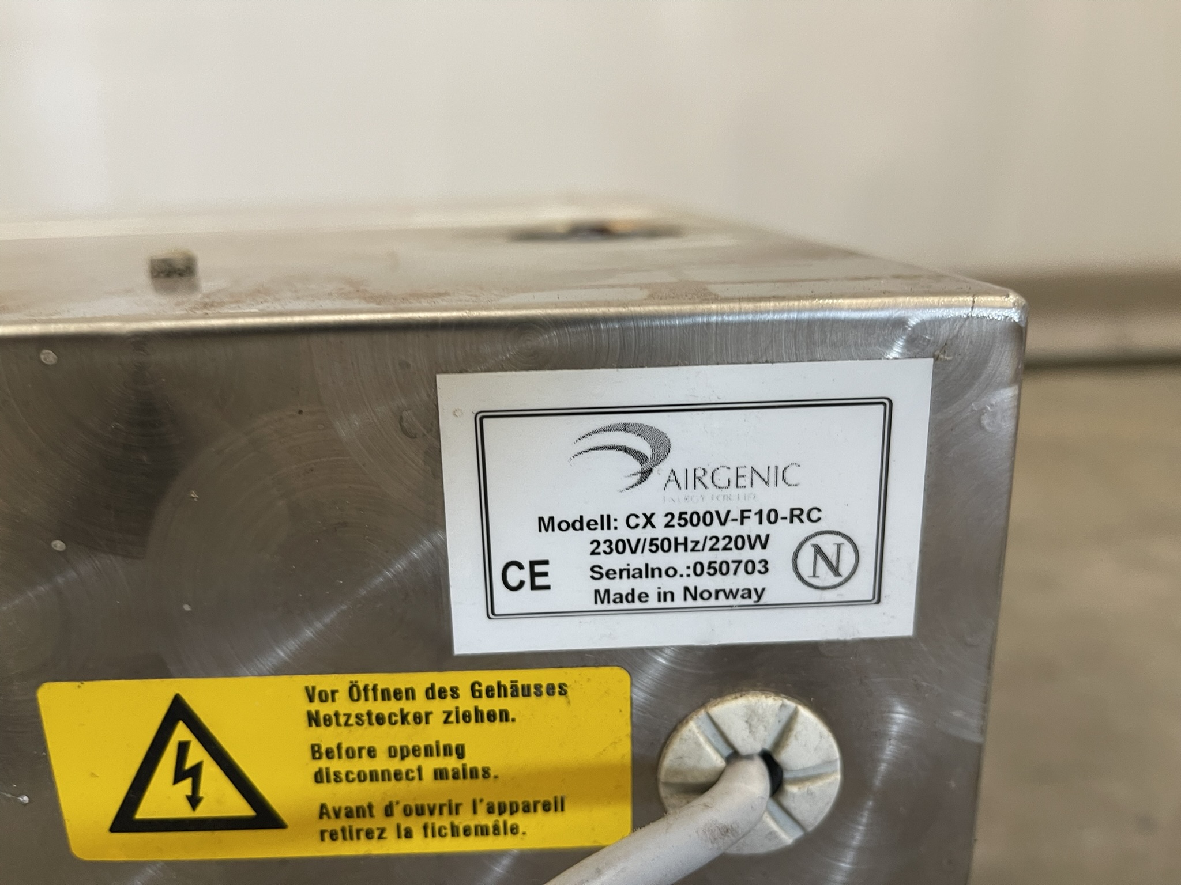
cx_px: 590
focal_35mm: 25
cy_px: 442
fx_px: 853
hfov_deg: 69.4
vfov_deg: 54.9
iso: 160
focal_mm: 5.1
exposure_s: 1/60
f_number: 1.6
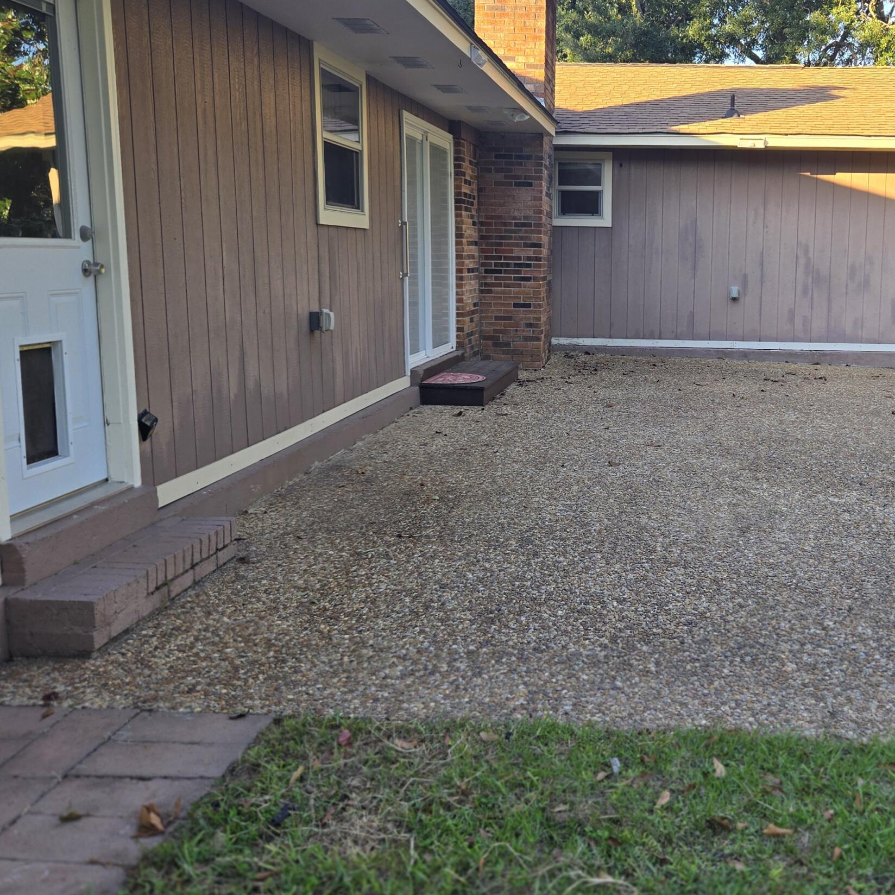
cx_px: 619
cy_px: 388
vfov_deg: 44.8
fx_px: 1082
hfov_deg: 44.1
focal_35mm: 37
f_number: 1.8
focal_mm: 5.4
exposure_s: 1/257
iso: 25
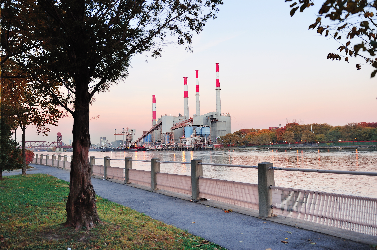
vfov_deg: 41.0
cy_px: 125
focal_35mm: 32
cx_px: 188
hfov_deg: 58.8
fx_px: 335
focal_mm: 32
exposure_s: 1/45
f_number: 2.8
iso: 280
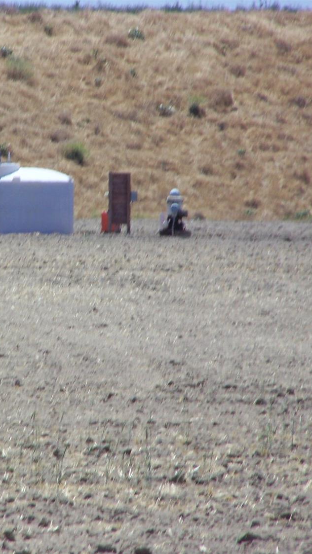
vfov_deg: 3.9
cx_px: 74
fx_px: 8130
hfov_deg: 2.2
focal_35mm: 553
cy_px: 277
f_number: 5
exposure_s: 1/400
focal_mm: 63
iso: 64
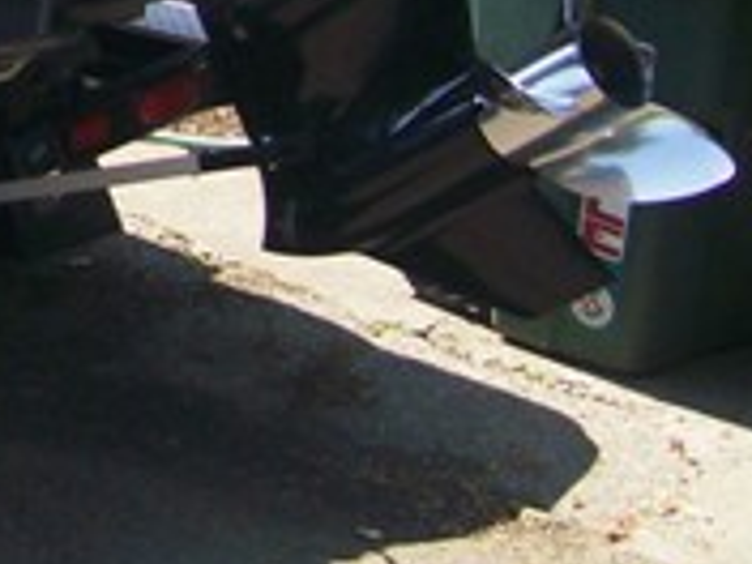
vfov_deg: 10.6
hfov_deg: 13.7
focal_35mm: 131
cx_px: -538
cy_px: -444
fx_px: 2846
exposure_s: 1/418
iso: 80
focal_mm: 6
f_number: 2.7
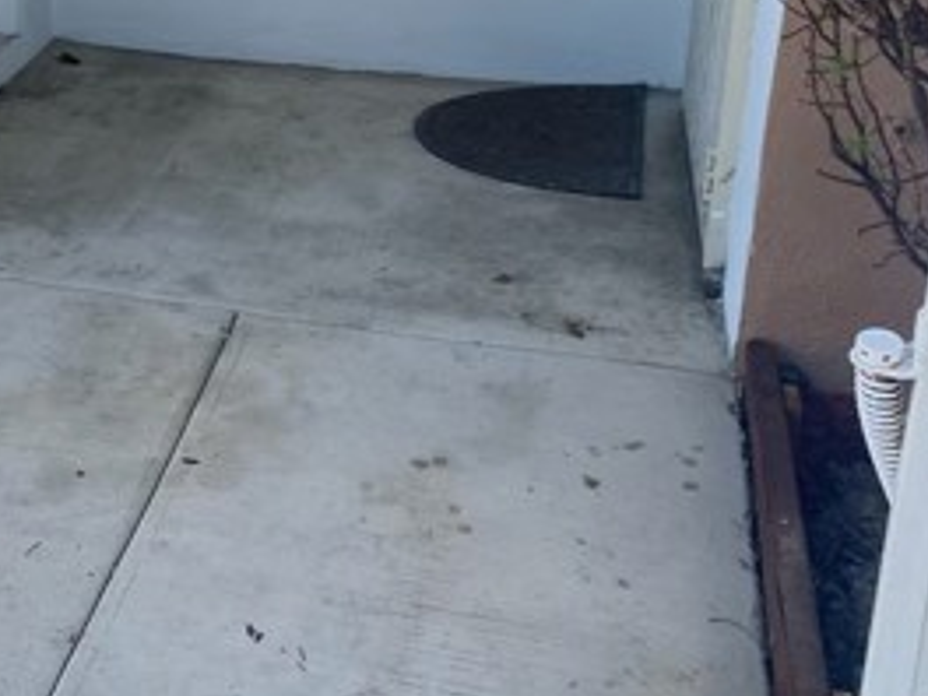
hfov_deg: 27.8
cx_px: -112
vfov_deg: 22.8
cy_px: 88
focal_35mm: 63
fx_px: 1689
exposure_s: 1/919
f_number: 1.8
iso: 32
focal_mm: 4.25
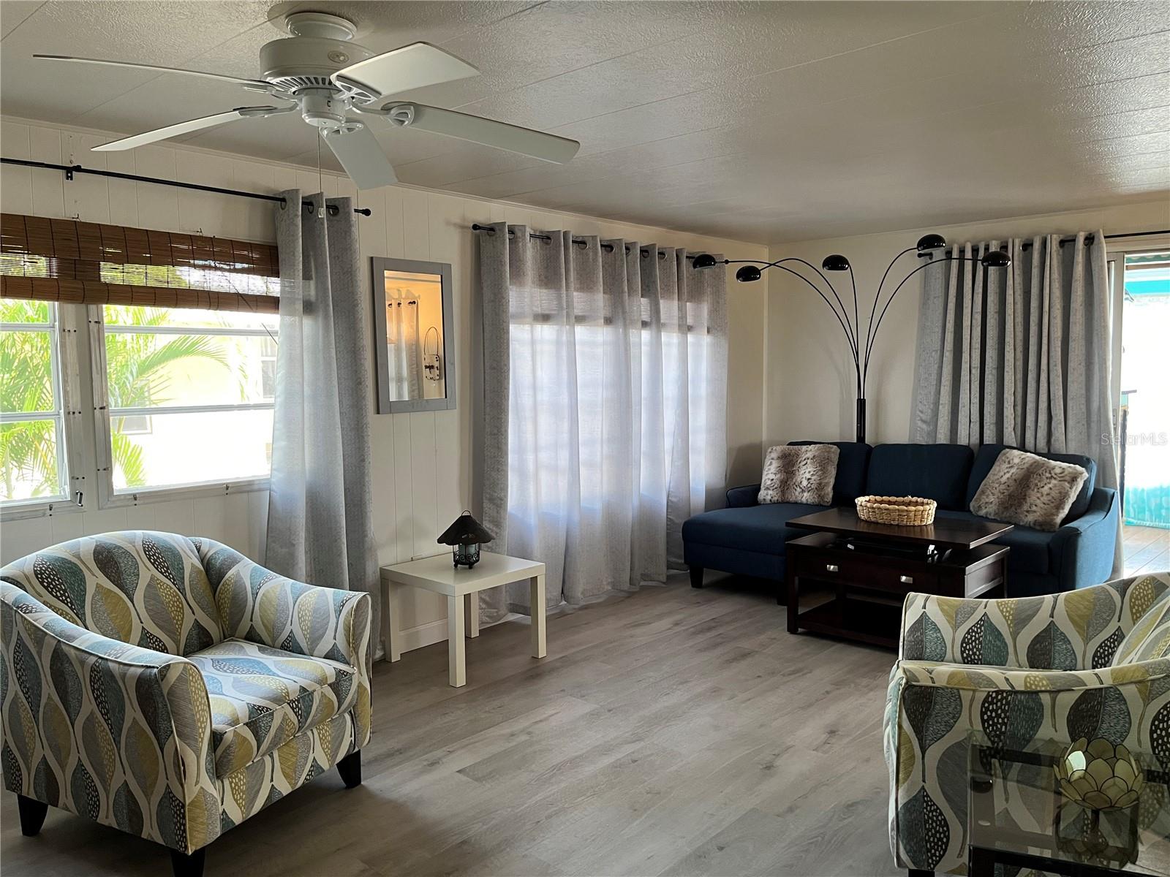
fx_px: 879
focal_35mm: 26
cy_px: 438
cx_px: 585
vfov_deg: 53.1
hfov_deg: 67.3
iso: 100
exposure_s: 1/60
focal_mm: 5.1
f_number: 1.6
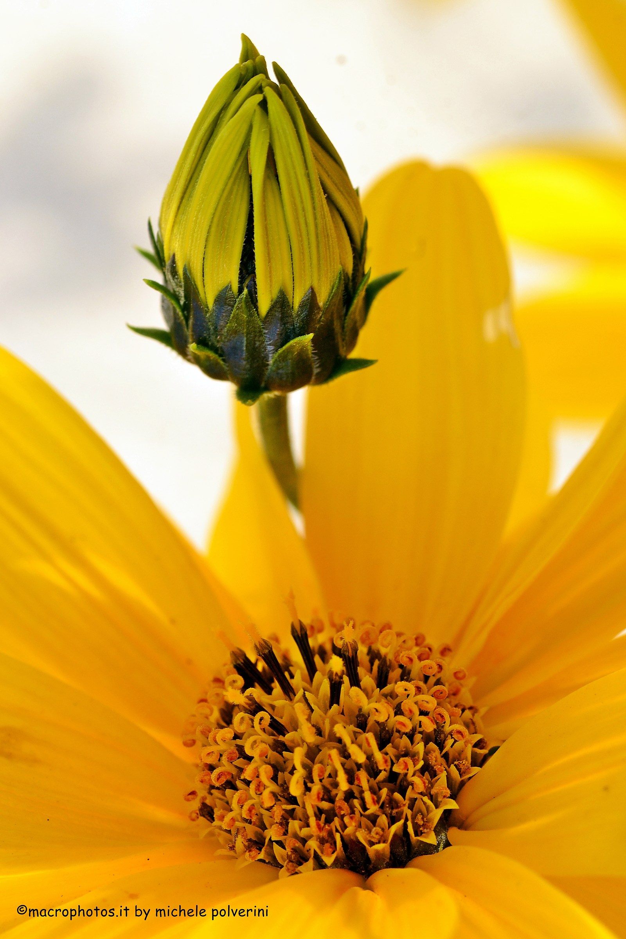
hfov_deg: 10.2
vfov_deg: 15.2
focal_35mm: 135
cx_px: 313
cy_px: 470
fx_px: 3521
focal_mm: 90
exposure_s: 1/50
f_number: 16
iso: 400
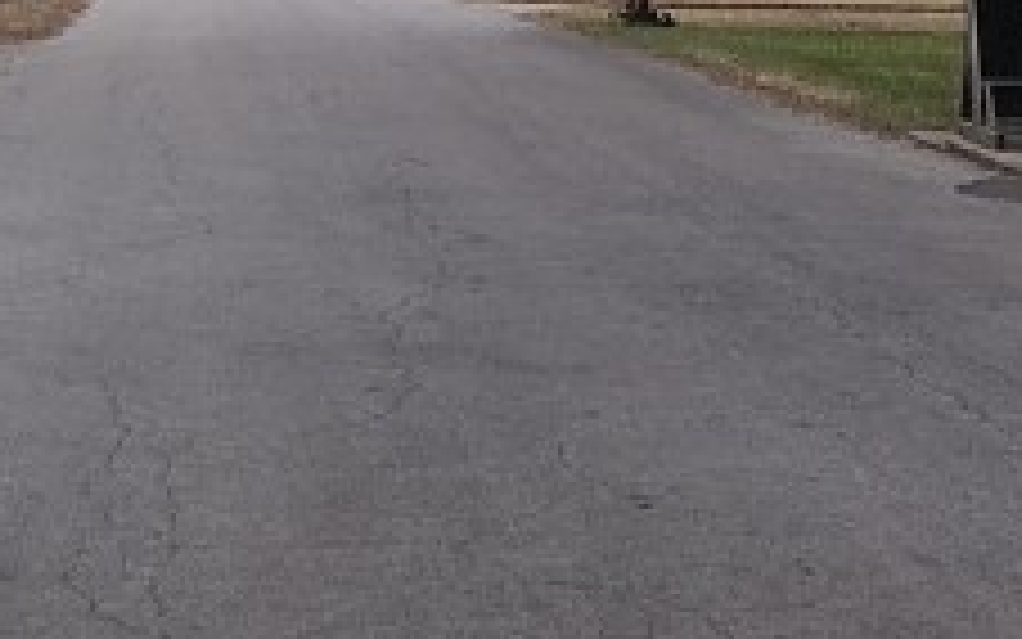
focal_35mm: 110
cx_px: 32
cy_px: -504
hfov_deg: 18.5
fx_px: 3065
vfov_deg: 11.1
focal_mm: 6.4
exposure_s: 1/120
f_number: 1.8
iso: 250
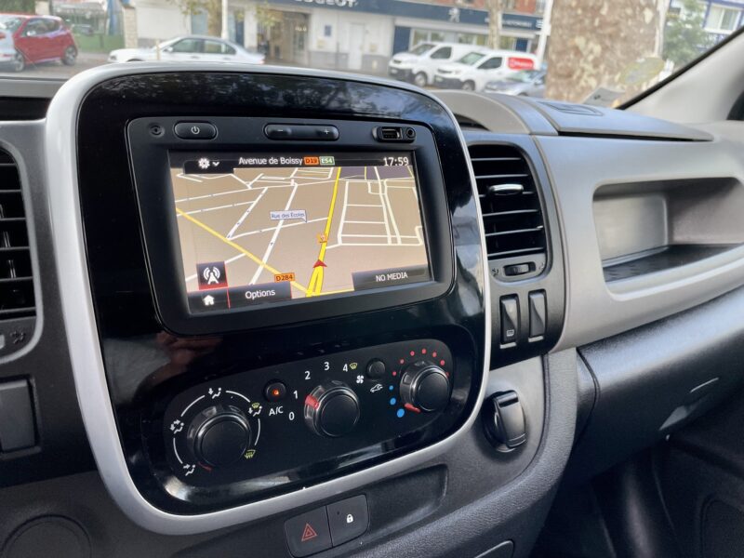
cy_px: 279
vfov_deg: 53.1
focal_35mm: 26
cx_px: 372
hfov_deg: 67.3
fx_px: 559
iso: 100
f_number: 1.6
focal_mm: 4.2
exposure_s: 1/121
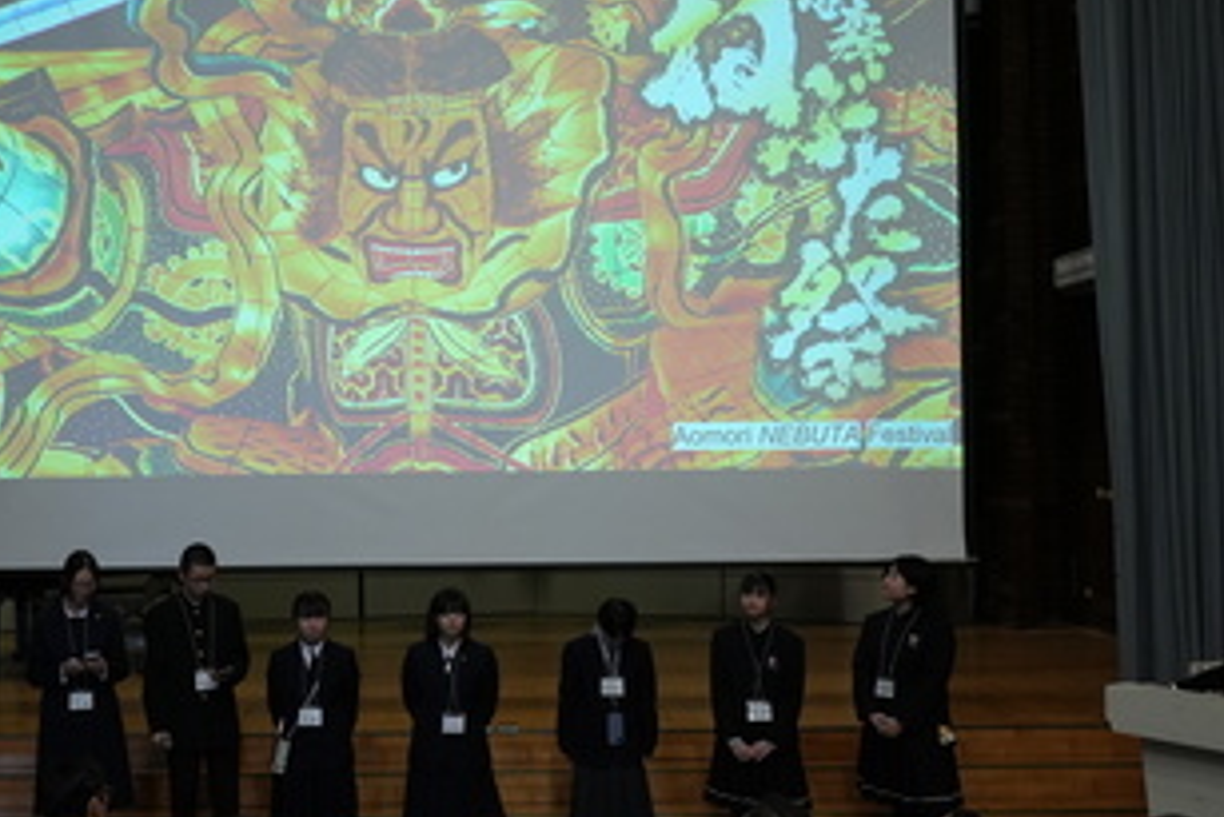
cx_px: 431
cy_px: 408
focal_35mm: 43
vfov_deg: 31.2
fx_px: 1463
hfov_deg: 44.9
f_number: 5.6
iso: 4000
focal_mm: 33
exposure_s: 1/125
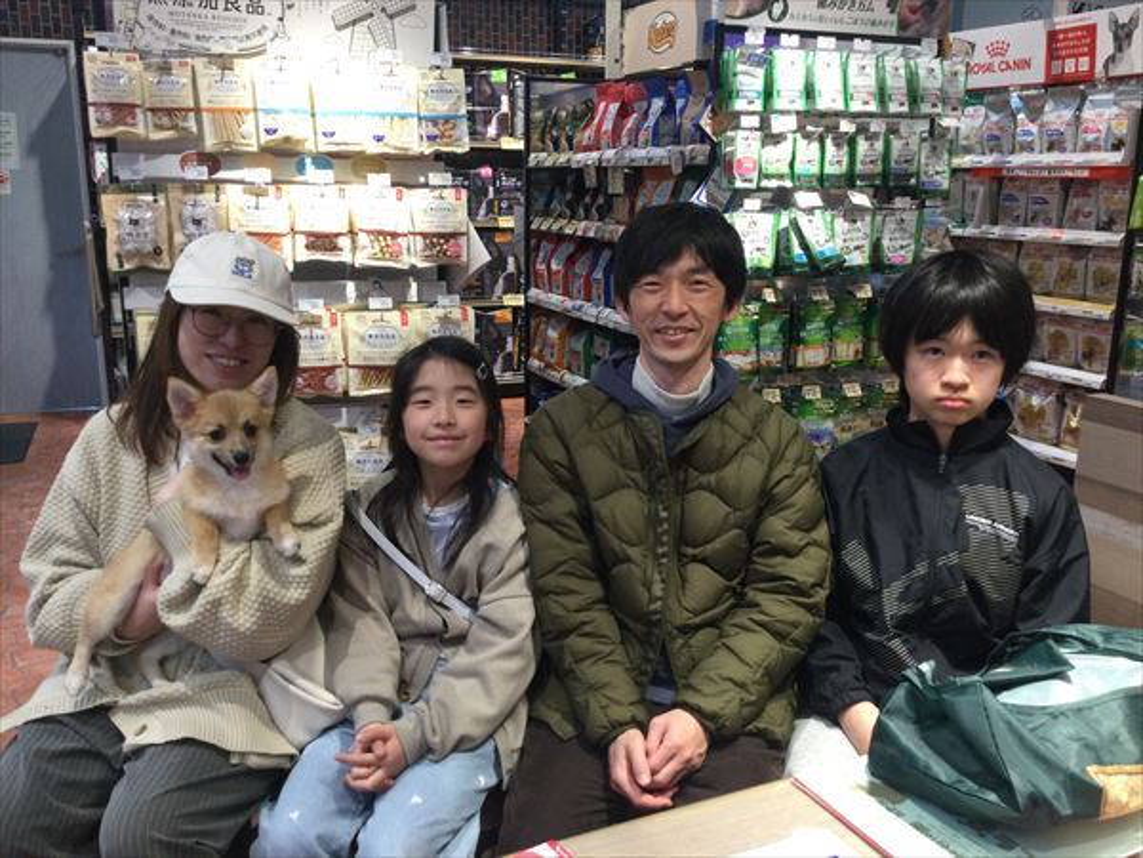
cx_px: 572
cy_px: 429
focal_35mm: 31
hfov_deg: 58.4
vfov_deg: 45.4
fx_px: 1024
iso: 32
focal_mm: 3.3
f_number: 2.4
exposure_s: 1/30
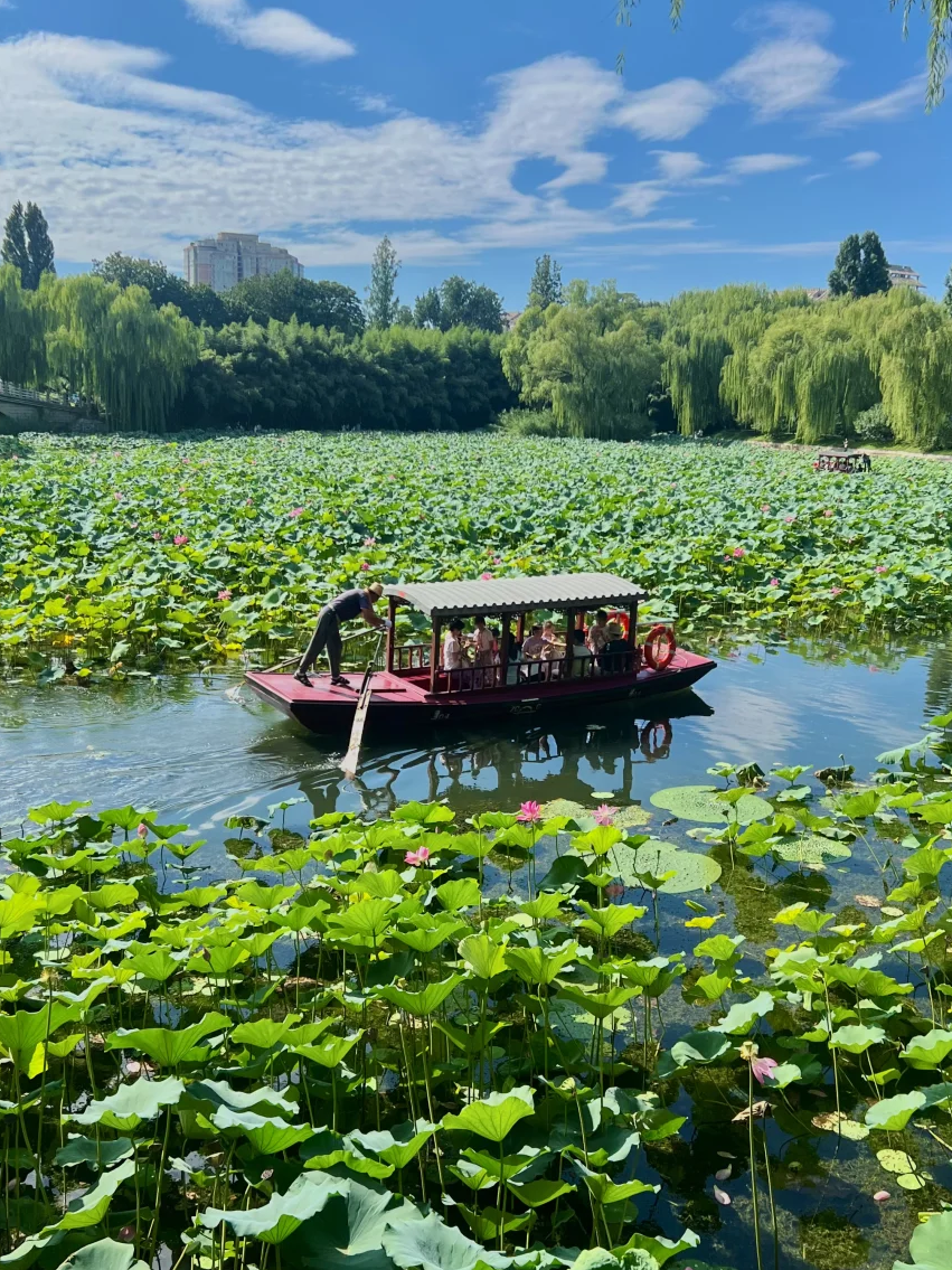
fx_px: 1210
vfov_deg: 55.3
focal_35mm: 33
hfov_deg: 42.9
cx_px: 493
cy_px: 698
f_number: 1.5
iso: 50
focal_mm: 5.7
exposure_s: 1/3257
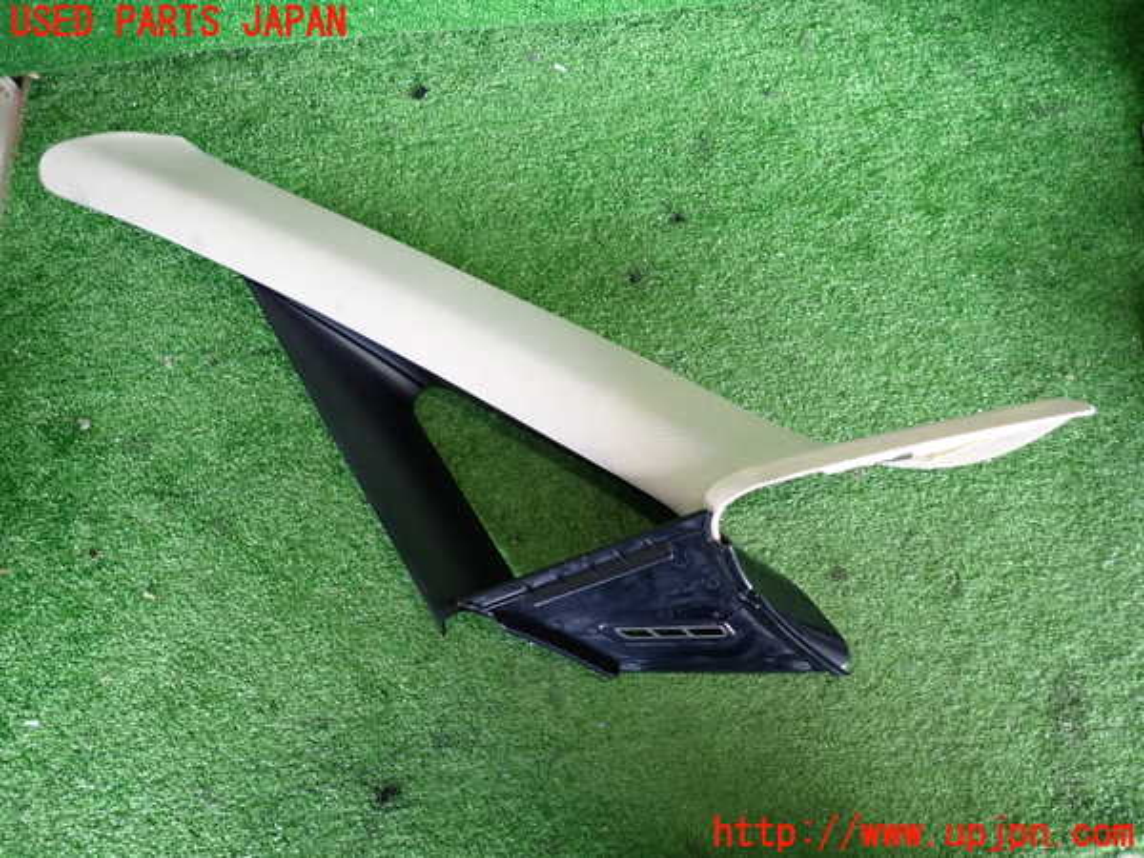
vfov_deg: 54.9
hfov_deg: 69.4
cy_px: 429
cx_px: 572
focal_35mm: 25
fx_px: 826
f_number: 2
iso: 200
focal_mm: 4.5
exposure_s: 1/30
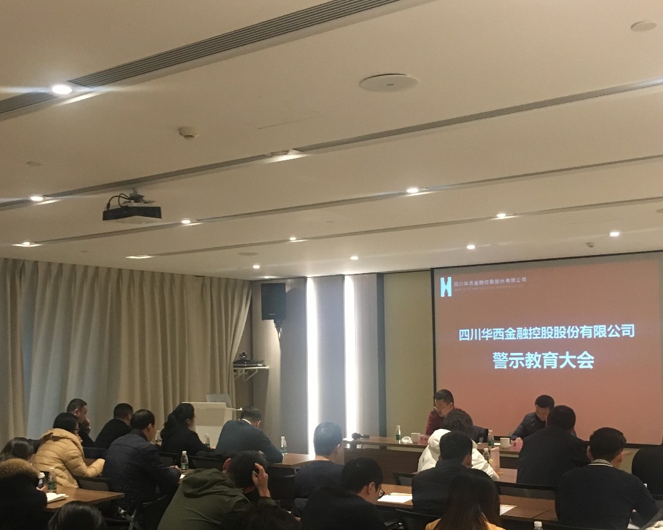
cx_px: 298
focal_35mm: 44
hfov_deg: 42.0
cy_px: 332
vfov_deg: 34.0
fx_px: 863
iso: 200
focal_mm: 4.15
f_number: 2.2
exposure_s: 1/25
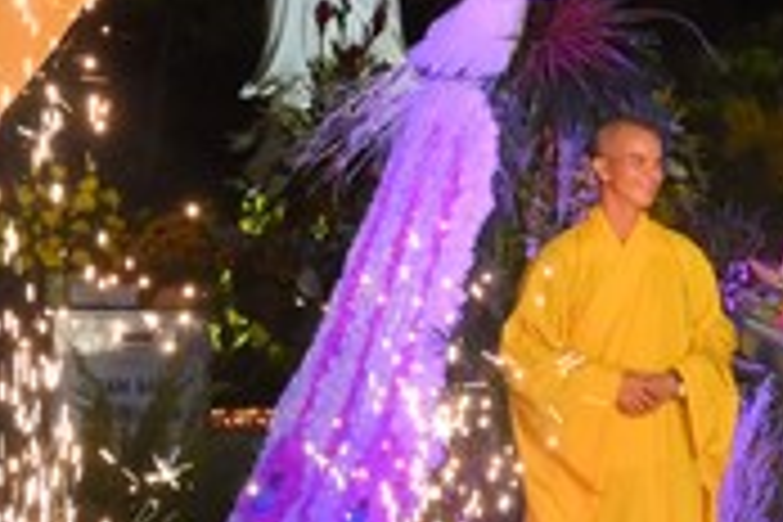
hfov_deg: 12.2
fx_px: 3567
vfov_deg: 8.4
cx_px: 981
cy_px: 274
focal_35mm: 164
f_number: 6.3
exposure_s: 1/160
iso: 800
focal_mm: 44
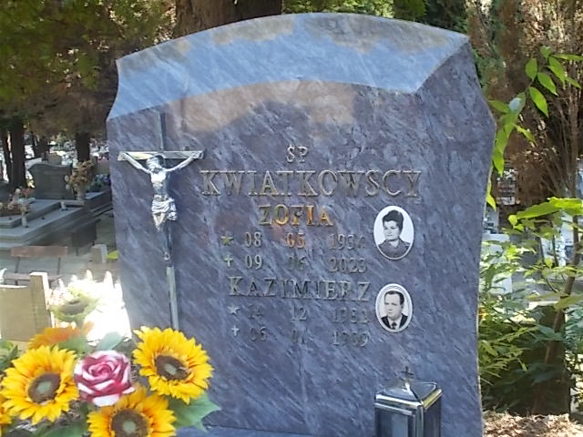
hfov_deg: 38.2
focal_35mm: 50
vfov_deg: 29.1
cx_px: 292
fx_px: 842
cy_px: 218
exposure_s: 1/30
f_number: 4.5
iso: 125
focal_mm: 9
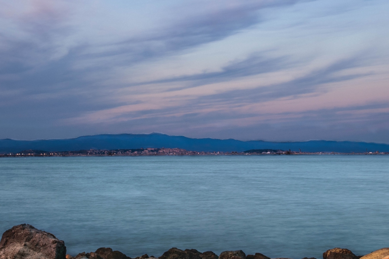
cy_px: 53
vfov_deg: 18.5
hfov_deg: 27.7
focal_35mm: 73
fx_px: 789
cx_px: 171
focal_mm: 30
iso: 100
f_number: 25
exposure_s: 15
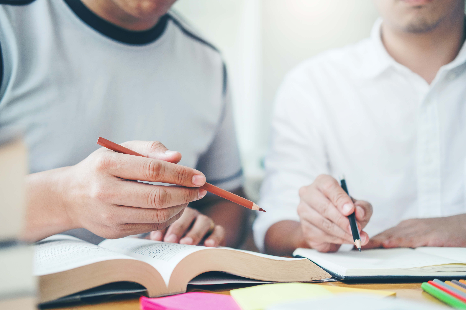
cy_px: 155
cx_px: 233
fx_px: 686
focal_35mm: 53
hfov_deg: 37.5
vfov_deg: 25.5
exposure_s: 1/800
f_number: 2
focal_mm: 35
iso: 200
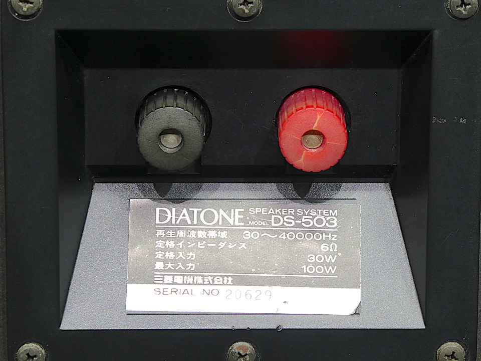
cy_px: 180
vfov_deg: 7.4
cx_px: 240
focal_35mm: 200
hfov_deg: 9.9
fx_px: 2779
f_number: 5.6
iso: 200
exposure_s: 1/5
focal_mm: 35.8
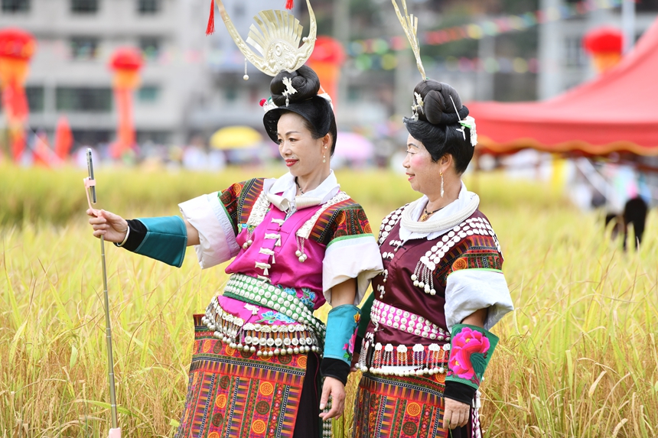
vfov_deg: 6.9
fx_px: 3655
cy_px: 219
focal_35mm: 200
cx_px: 329
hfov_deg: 10.3
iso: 360
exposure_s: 1/1600
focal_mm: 200
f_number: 3.5
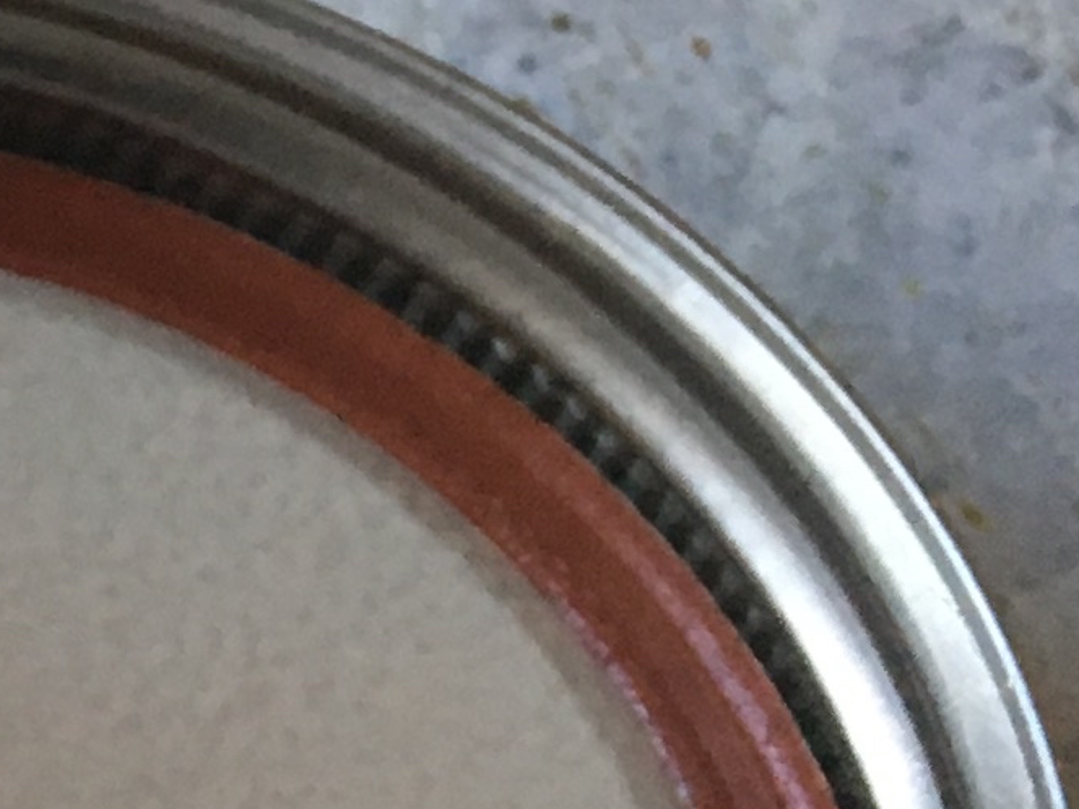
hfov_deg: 9.4
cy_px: 893
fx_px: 5486
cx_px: -1916
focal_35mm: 176
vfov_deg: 8.4
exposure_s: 1/30
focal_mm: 4.15
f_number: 2.2
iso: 80
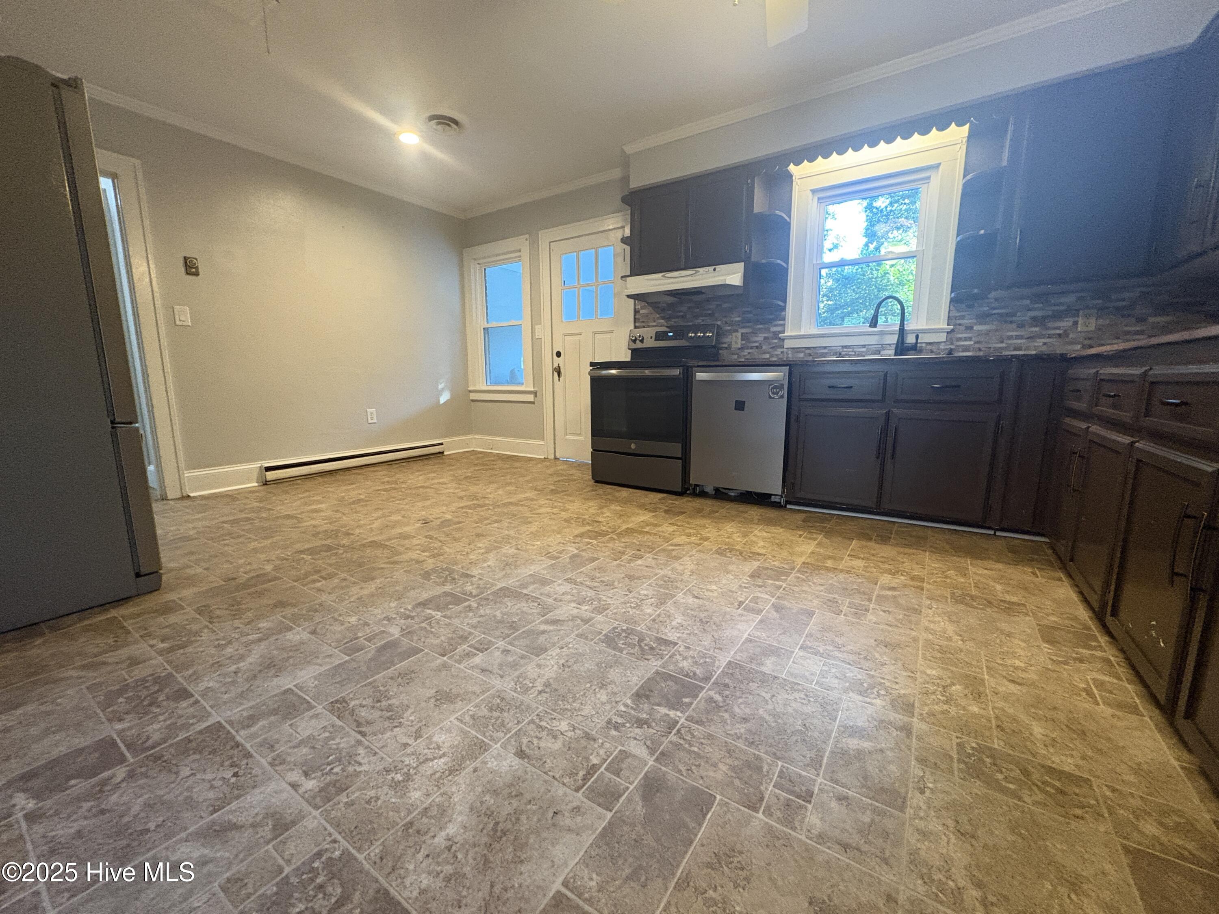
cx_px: 610
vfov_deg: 85.7
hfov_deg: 102.1
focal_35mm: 14
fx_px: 493
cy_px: 457
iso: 500
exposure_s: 1/60
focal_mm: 2.22
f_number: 2.2
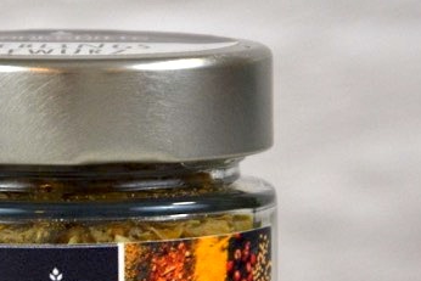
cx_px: 49
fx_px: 6819
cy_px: 263
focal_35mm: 583
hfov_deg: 3.5
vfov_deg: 2.4
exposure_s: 1/125
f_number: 5.6
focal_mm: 105
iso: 800
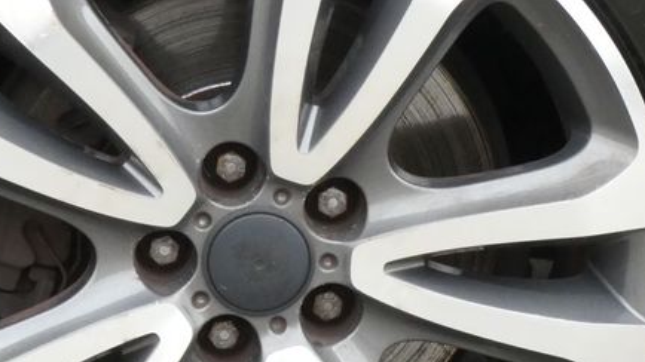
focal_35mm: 149
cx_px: 192
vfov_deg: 8.1
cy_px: 212
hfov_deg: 14.4
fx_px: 2548
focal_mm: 10.4
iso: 640
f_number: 5.6
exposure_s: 1/80
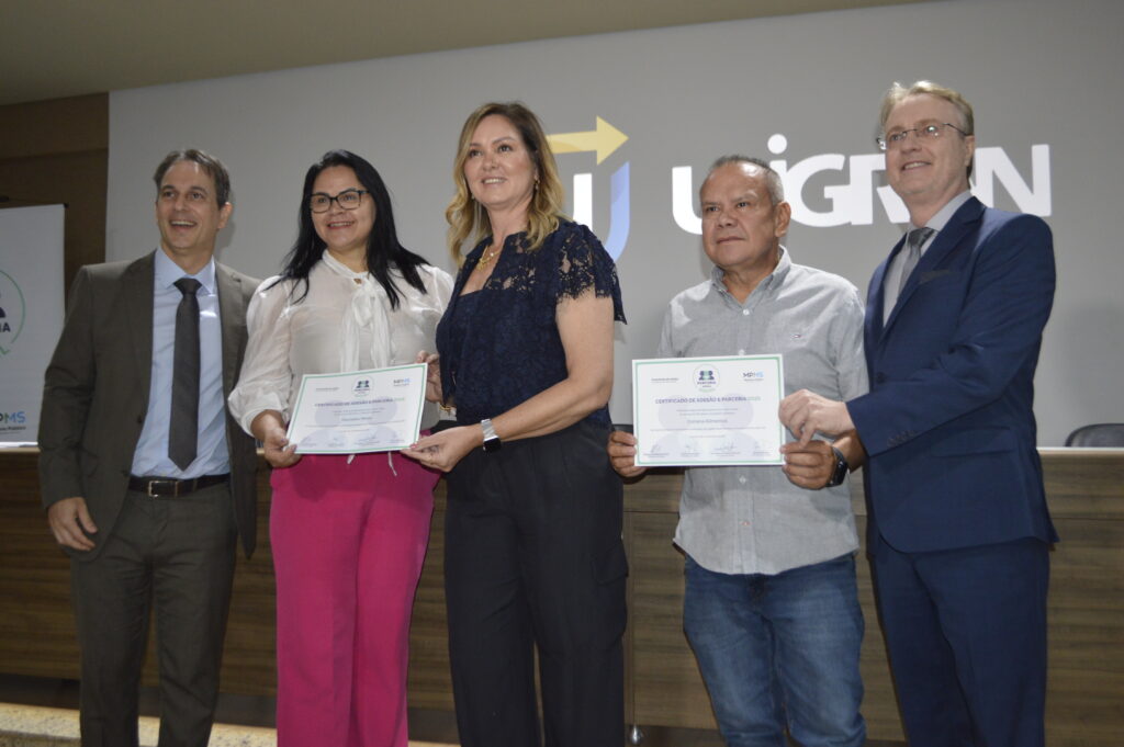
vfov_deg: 39.9
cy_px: 374
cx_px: 562
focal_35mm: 33
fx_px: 1029
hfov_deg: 57.3
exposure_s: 1/60
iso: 1000
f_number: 4
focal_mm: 22
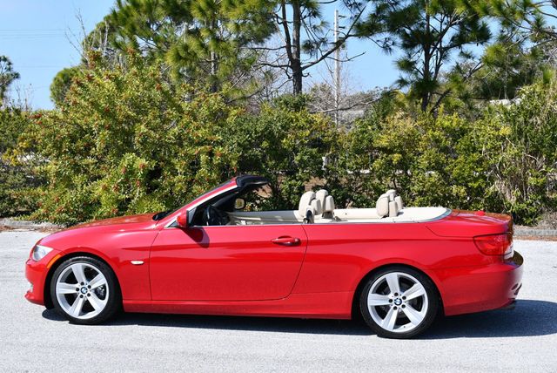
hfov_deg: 33.4
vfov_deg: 22.7
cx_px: 278
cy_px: 186
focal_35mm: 60
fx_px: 929
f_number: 8
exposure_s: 1/250
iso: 125
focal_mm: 30
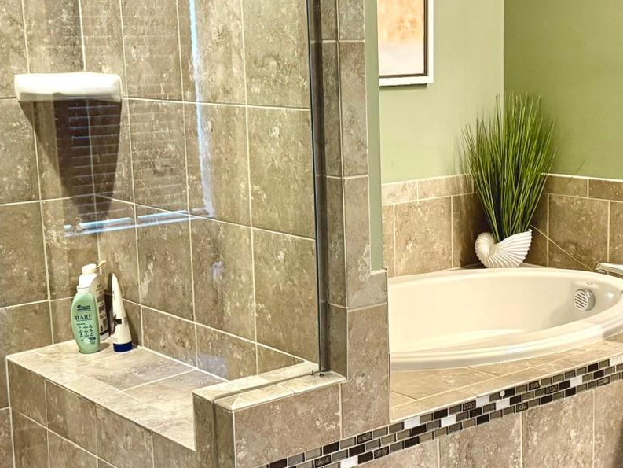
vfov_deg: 23.6
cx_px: 396
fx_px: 1116
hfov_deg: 31.0
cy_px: 266
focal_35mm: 62
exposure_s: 1/60
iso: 320
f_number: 1.78
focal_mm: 6.76
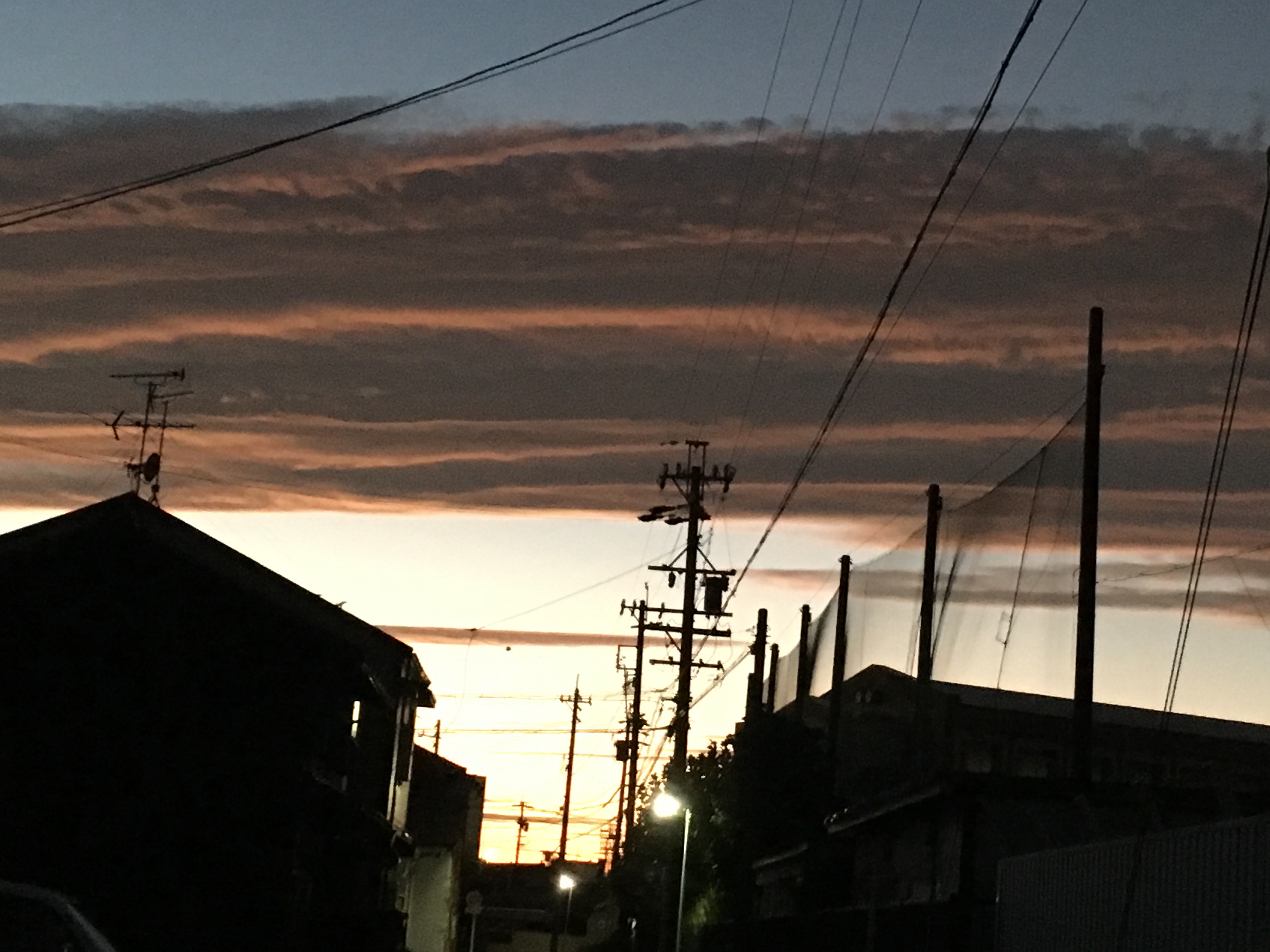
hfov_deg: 28.1
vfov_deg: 21.3
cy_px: 403
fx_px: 2531
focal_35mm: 69
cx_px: 741
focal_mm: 4.15
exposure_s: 1/15
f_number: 2.2
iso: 500
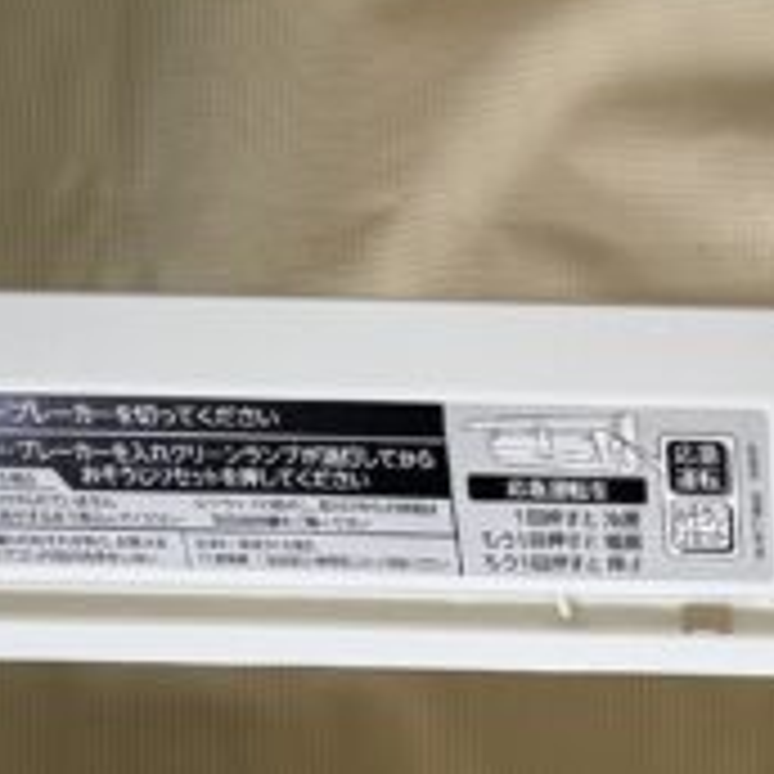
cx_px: 1094
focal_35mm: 126
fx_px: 3187
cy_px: 1377
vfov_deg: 12.7
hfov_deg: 13.2
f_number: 1.78
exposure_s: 1/50
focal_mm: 6.76
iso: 320
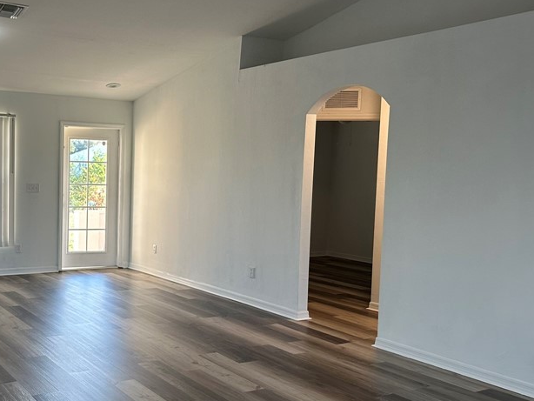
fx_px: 617
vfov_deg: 36.0
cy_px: 212
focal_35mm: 40
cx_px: 135
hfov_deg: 45.2
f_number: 1.78
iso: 125
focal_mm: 6.86
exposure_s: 1/120
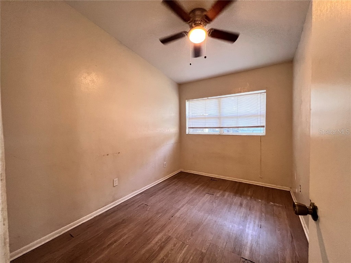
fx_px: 132
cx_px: 176
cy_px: 132
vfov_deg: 89.9
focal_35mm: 13
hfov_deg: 106.2
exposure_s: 1/60
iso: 320
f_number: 1.8
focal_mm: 1.57
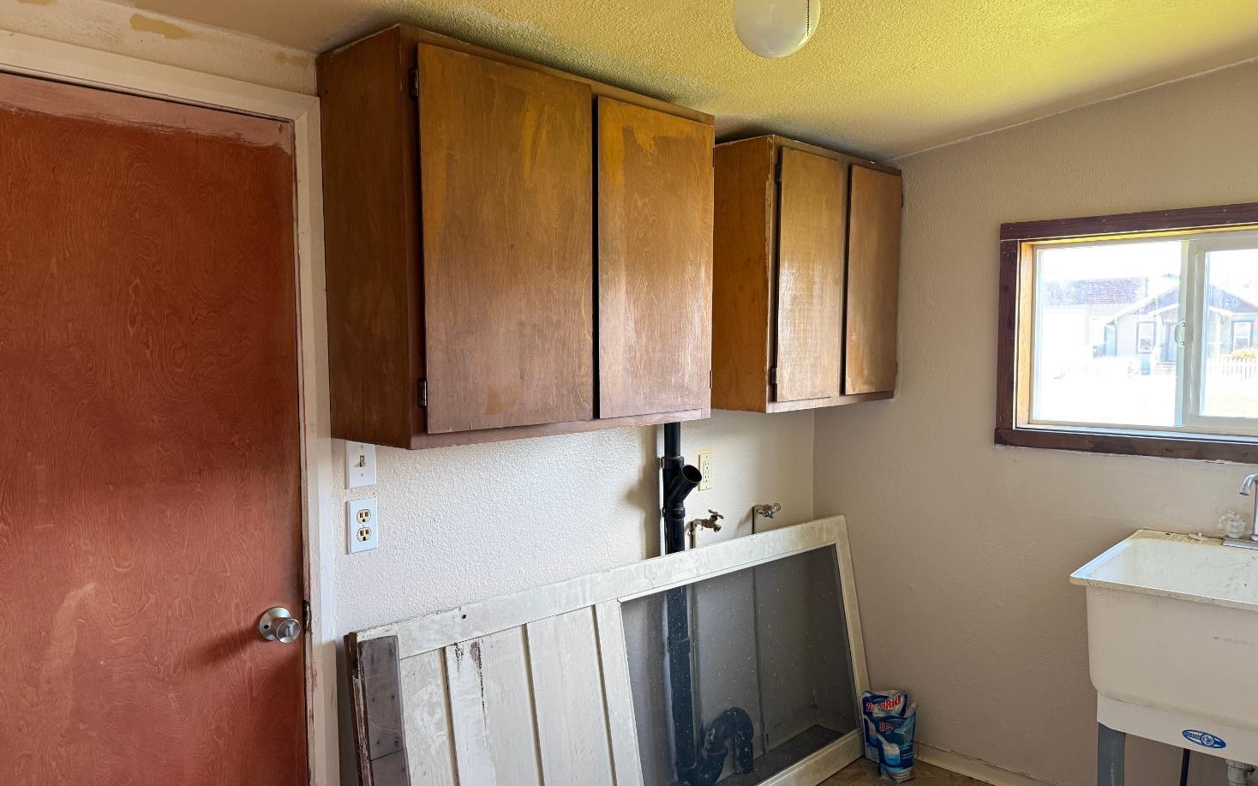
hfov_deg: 70.4
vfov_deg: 47.6
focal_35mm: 26
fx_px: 891
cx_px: 632
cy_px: 405
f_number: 1.78
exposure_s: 1/60
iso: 250
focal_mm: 6.76
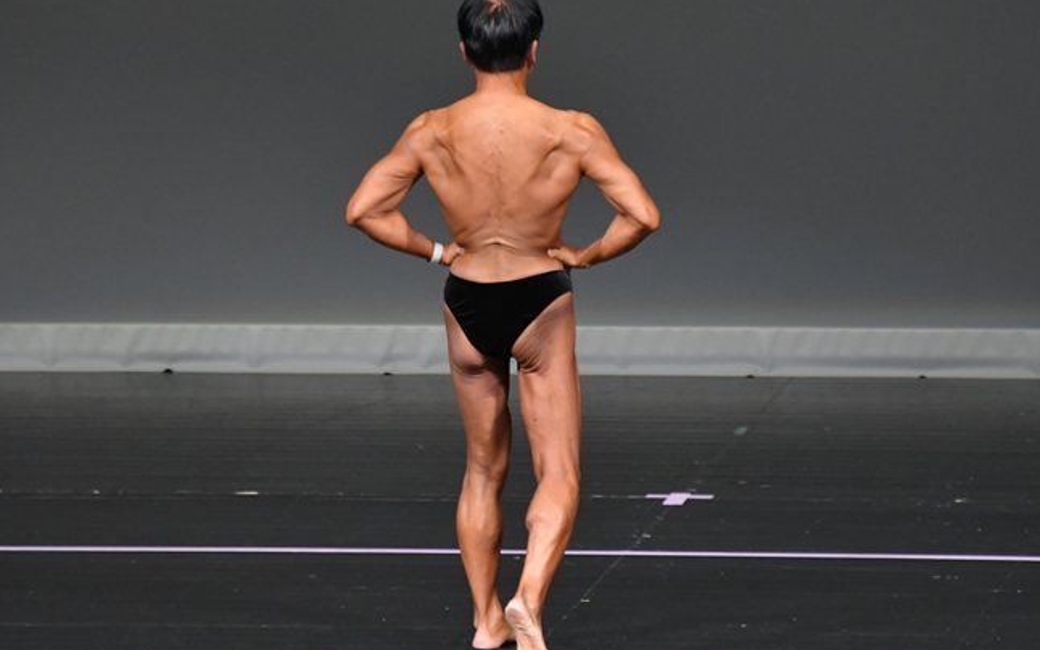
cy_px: 290
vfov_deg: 2.9
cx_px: 508
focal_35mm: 458
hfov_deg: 4.6
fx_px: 12984
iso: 4000
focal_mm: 250
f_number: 5.6
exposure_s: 1/400
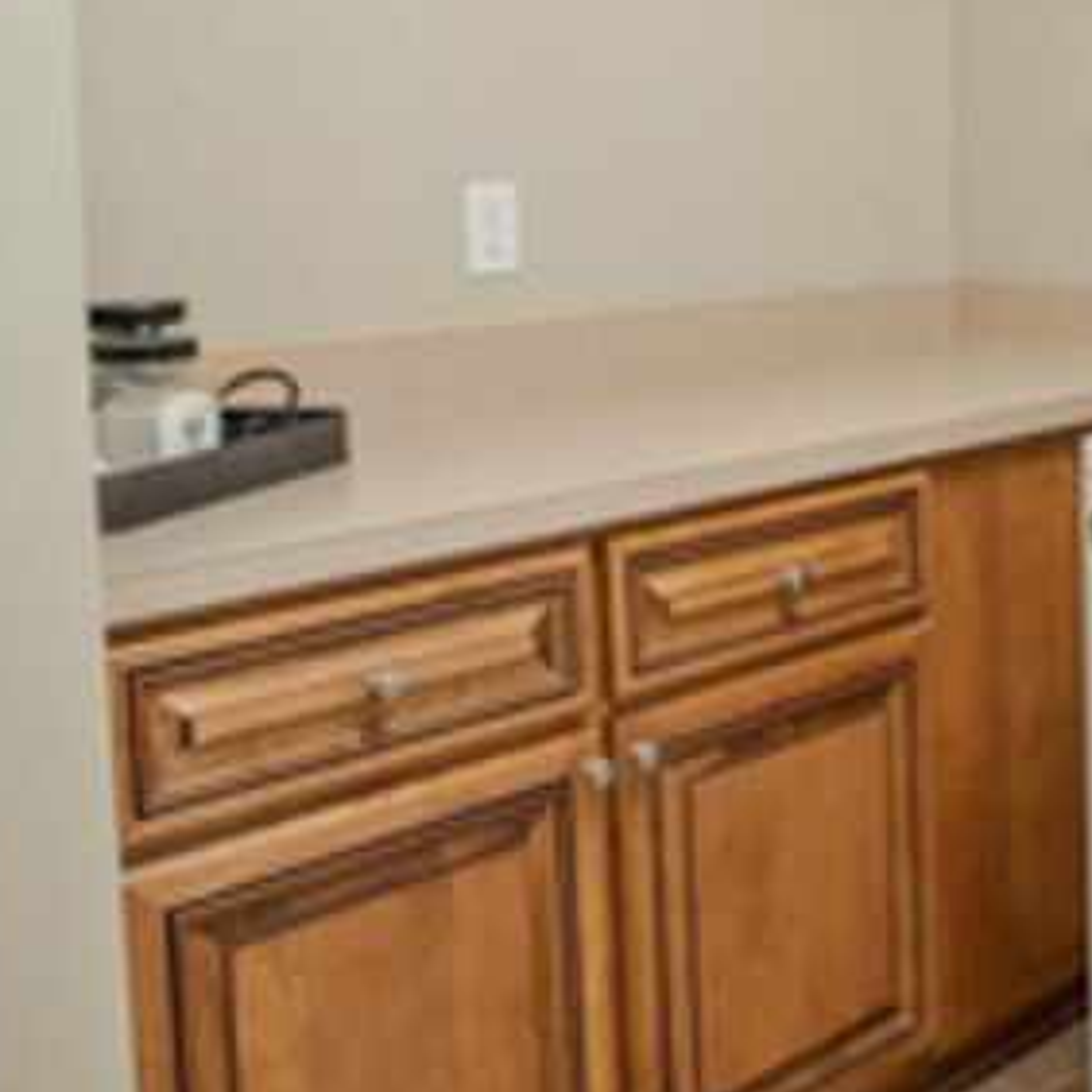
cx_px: 1320
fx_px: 1927
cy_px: 302
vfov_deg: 31.2
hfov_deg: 27.7
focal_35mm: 54
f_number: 2.8
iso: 125
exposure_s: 1/8
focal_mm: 14
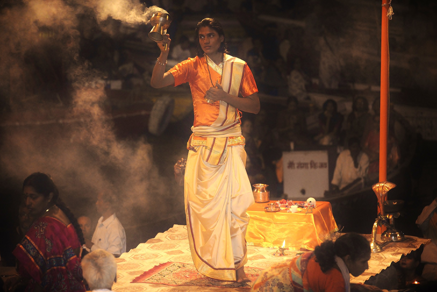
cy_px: 146
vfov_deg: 5.5
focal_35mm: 250
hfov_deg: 8.2
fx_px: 3036
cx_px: 218
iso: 4000
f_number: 5.6
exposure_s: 1/160
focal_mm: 250
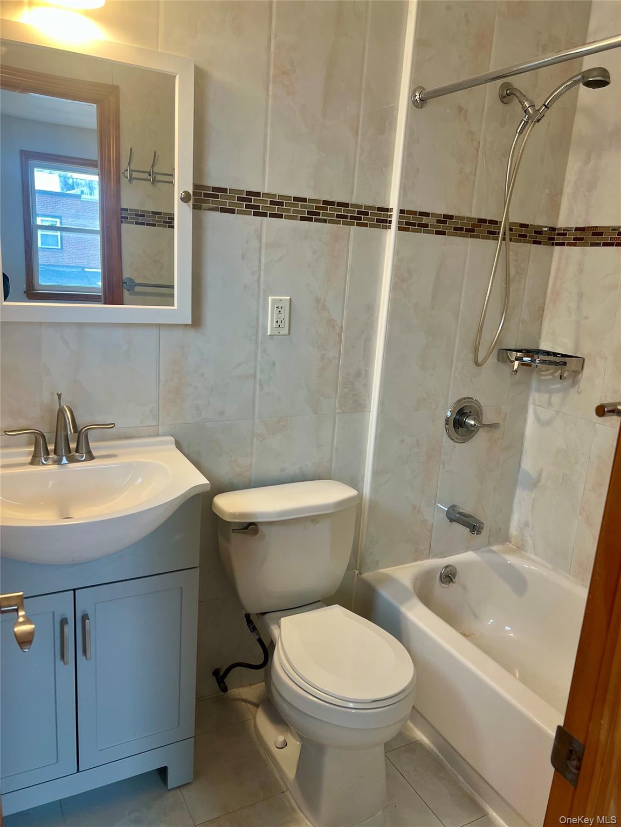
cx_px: 310
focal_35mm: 26
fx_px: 622
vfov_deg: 67.3
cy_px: 414
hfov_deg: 53.1
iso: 64
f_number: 1.5
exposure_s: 1/60
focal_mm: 5.7
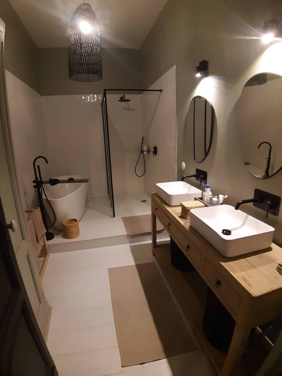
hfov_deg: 71.6
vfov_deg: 87.8
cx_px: 141
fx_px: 196
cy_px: 188
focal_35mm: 18
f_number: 2.4
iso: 320
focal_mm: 1.87
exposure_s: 1/25
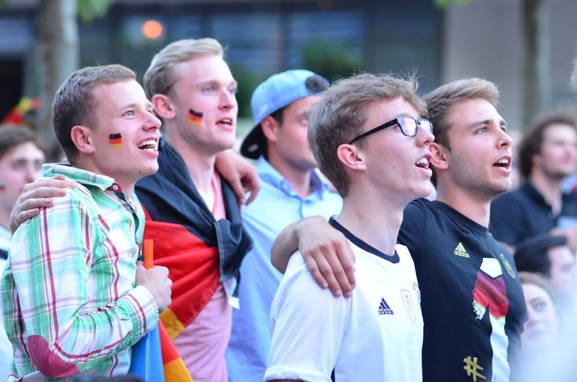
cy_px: 191
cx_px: 288
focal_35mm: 128
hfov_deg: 16.1
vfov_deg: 10.7
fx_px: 2039
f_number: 2.8
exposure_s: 1/125
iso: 400
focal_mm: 85
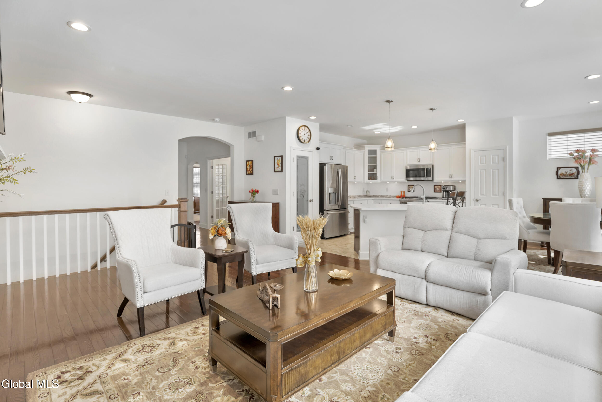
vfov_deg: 73.8
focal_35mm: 16
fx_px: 268
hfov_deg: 96.7
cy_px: 201
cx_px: 301
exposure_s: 1/80
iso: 250
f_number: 4.5
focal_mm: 16
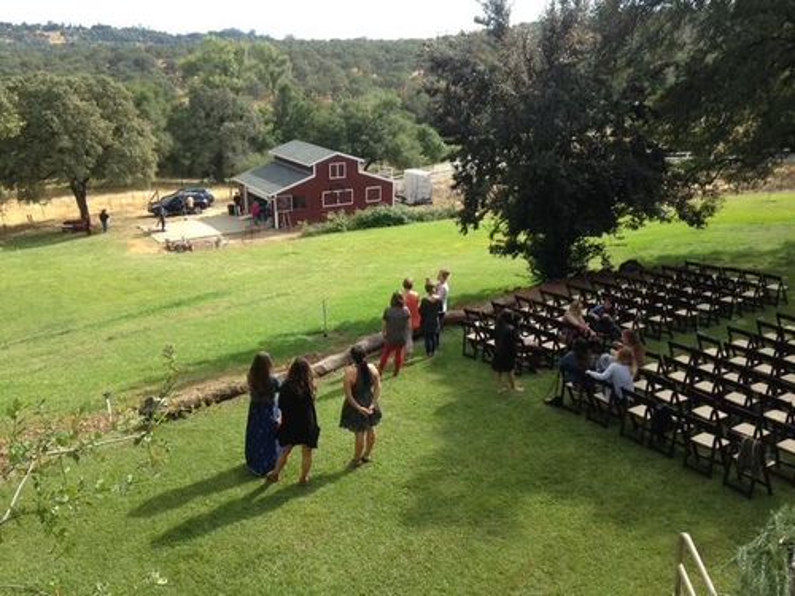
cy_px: 298
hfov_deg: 55.4
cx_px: 398
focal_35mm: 33
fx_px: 758
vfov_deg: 42.9
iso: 50
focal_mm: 4.12
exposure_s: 1/616
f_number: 2.4
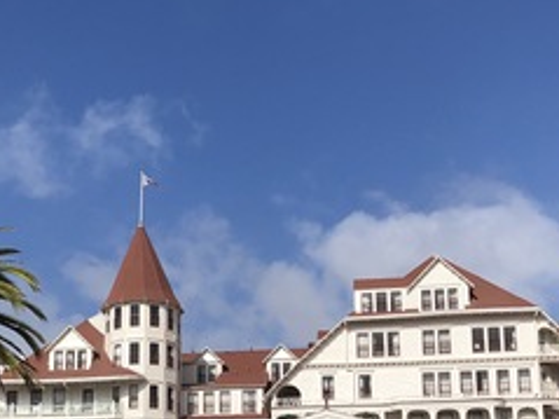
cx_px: 187
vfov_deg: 20.9
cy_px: 408
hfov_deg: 28.4
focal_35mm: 68
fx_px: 1098
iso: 20
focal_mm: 3.99
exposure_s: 1/3205
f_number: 1.8
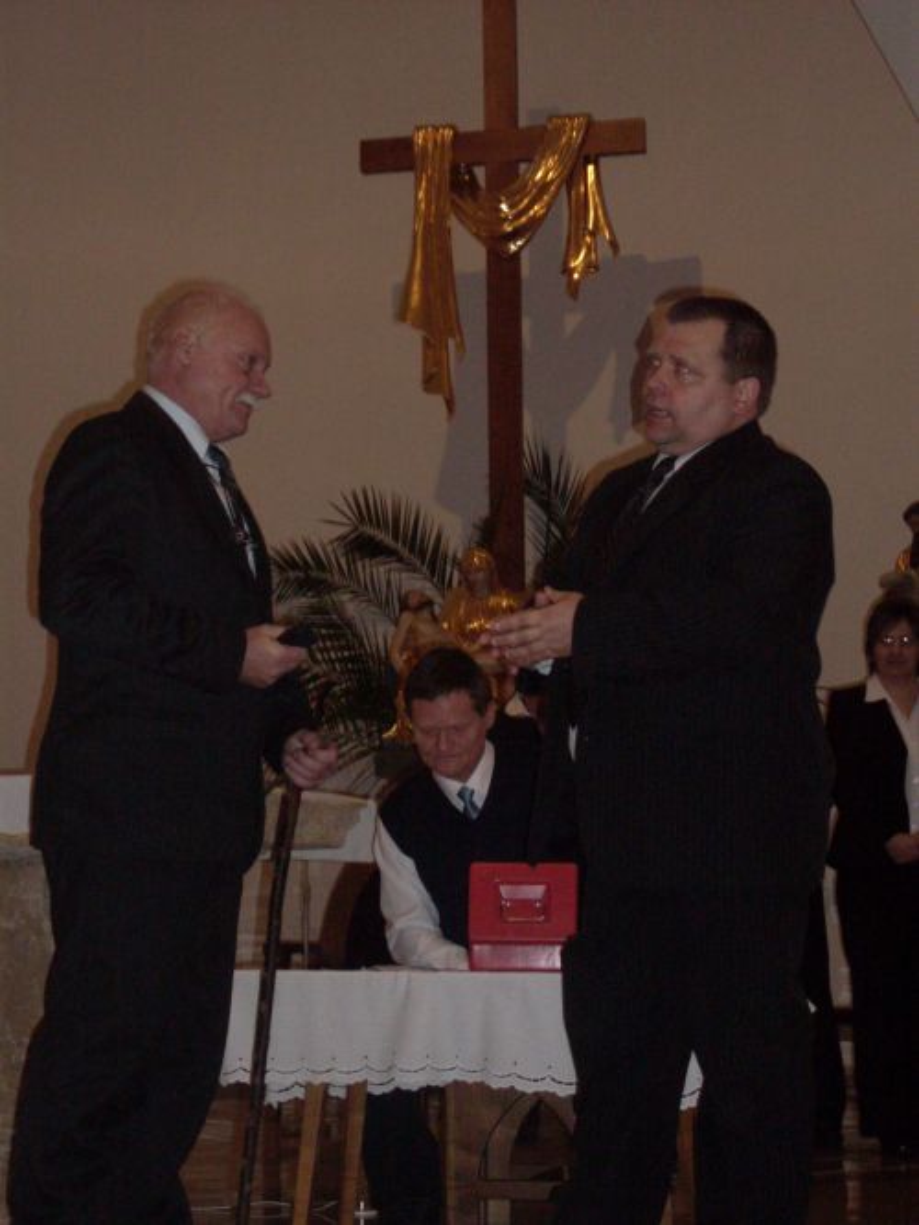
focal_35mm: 81
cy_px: 612
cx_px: 460
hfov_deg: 18.2
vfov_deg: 24.1
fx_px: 2868
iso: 240
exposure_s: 1/60
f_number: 4
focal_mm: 13.5
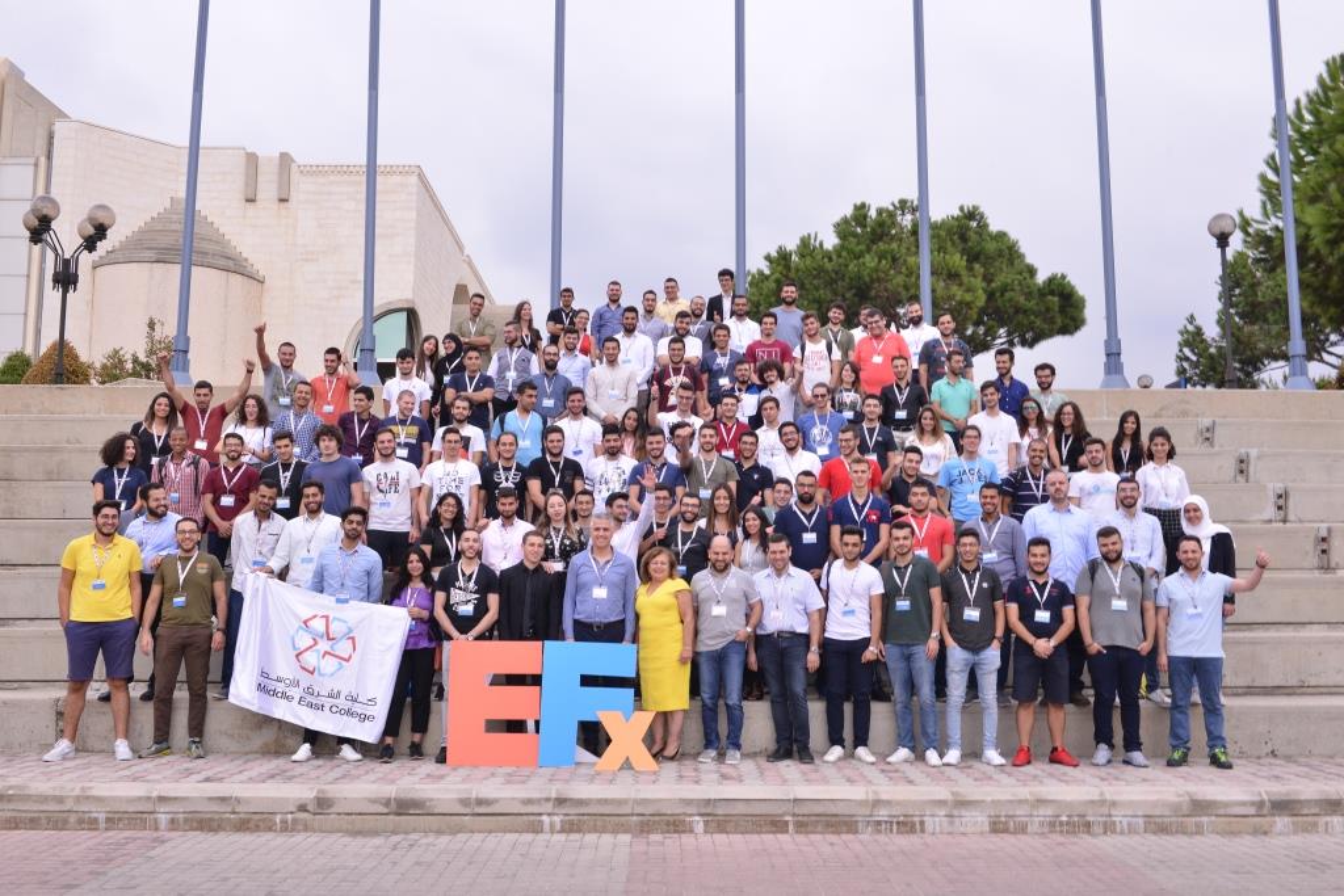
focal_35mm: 34
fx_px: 1269
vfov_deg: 38.9
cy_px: 448
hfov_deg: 55.8
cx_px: 672
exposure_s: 1/100
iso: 320
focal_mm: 34
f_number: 13
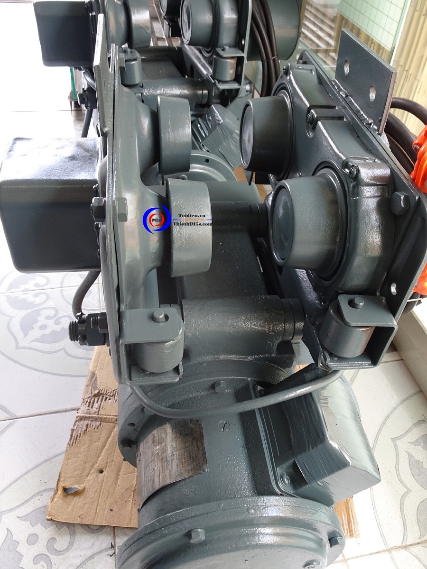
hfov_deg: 49.7
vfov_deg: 63.4
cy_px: 284
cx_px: 214
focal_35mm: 28
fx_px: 461
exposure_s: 1/20
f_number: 3.5
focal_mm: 4.75
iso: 100
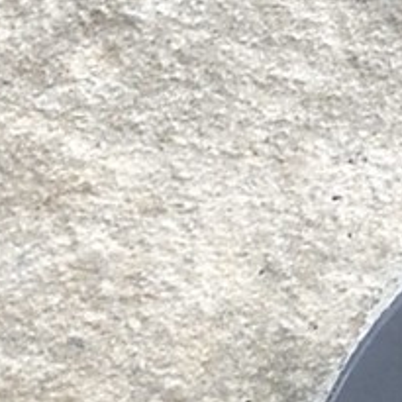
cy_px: -818
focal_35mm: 576
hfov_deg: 3.0
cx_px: 759
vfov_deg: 3.0
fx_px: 7568
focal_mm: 58
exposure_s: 1/250
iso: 200
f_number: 8
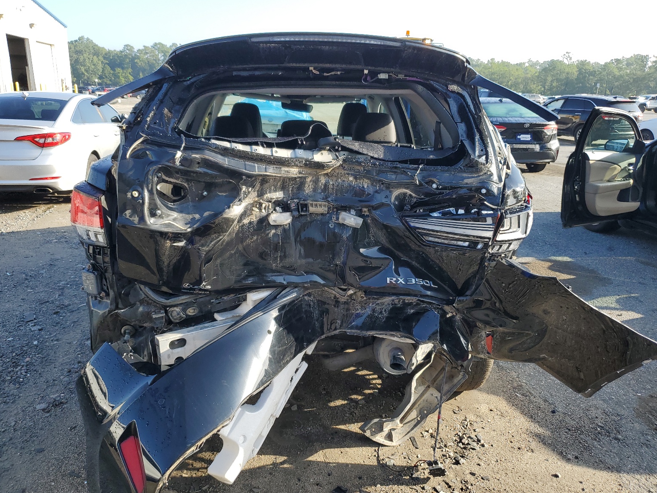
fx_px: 512
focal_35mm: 27
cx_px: 323
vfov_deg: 51.4
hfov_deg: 65.3
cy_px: 245
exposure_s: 1/833
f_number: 1.5
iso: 50
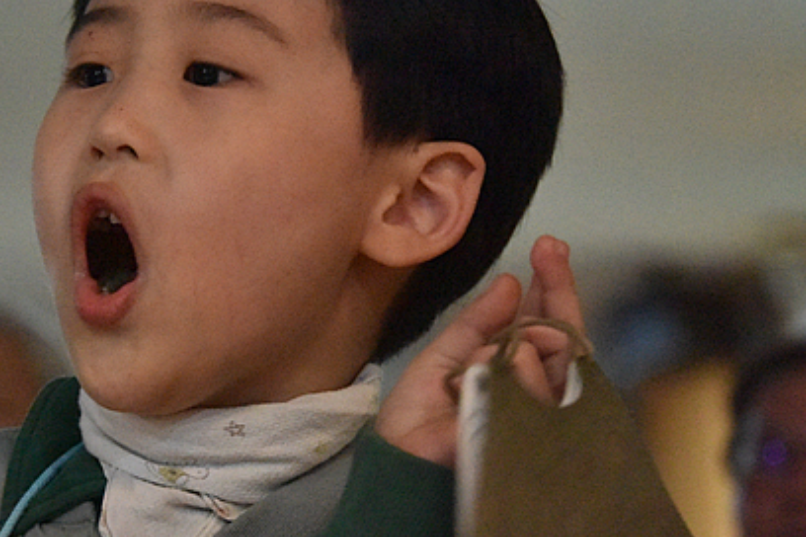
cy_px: 311
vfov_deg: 7.0
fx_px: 4388
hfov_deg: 10.5
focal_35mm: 196
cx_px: 194
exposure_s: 1/125
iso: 12800
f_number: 5.3
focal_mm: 100
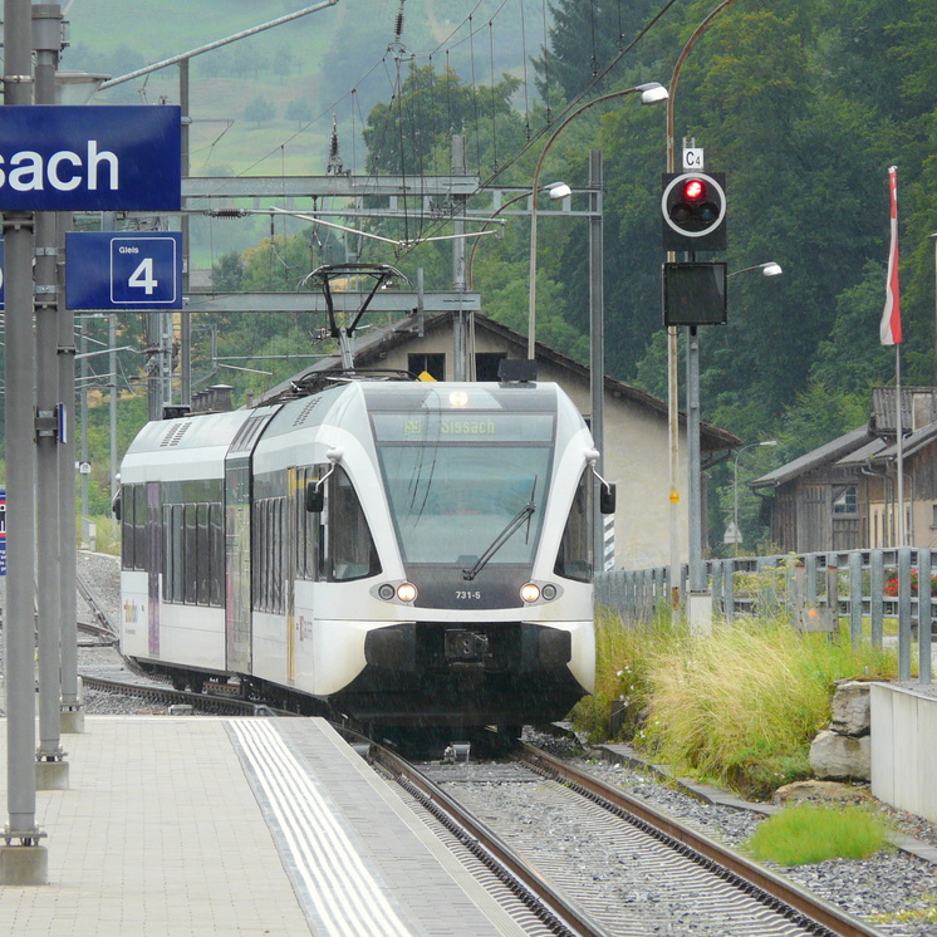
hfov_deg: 6.0
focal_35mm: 294
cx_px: 467
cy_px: 467
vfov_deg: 6.0
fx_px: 9004
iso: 100
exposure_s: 1/250
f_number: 4
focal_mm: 40.8
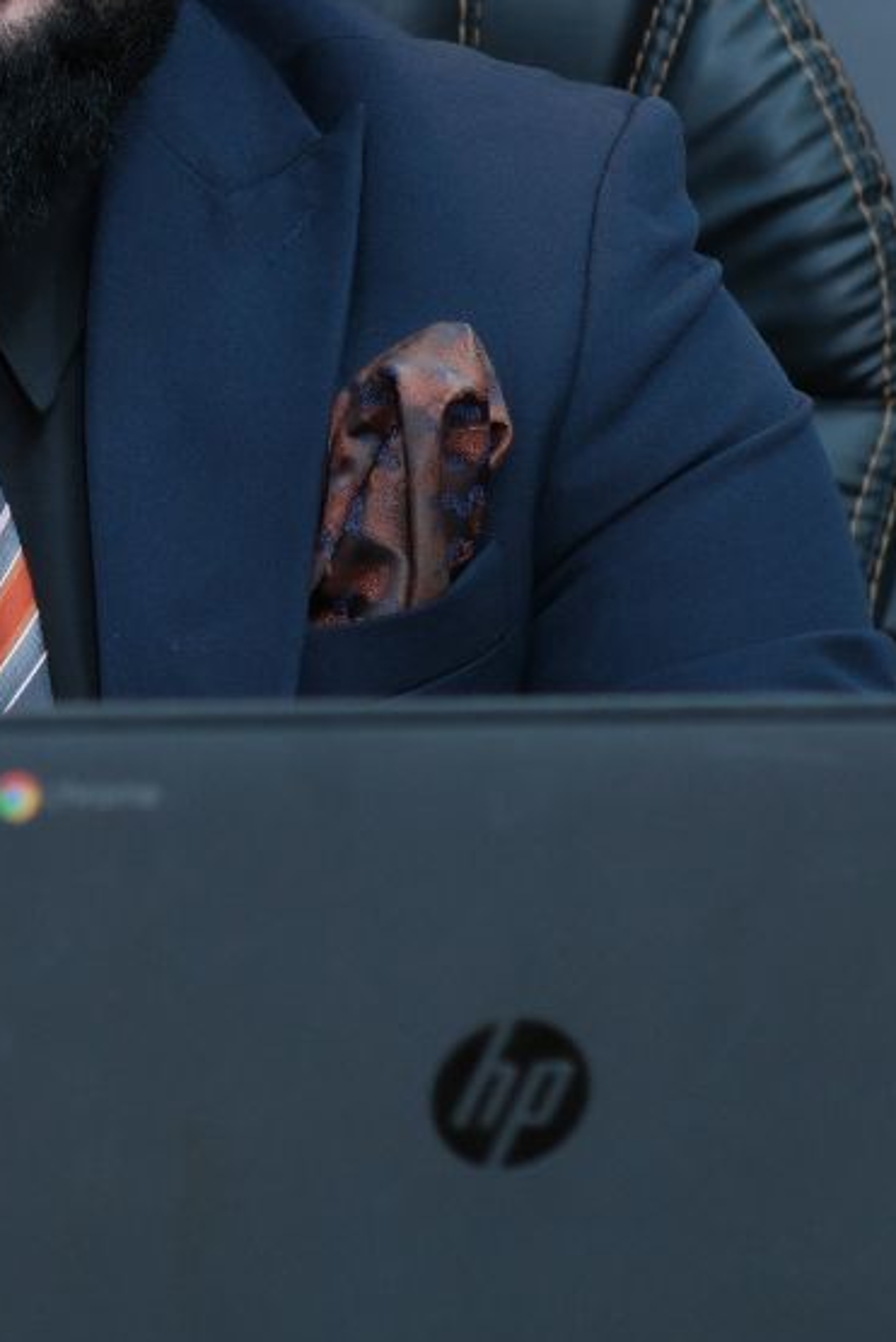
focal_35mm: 302
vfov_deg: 6.8
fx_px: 11267
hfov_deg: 4.5
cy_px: 122
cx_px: -278
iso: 640
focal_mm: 56
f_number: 2.8
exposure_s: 1/100
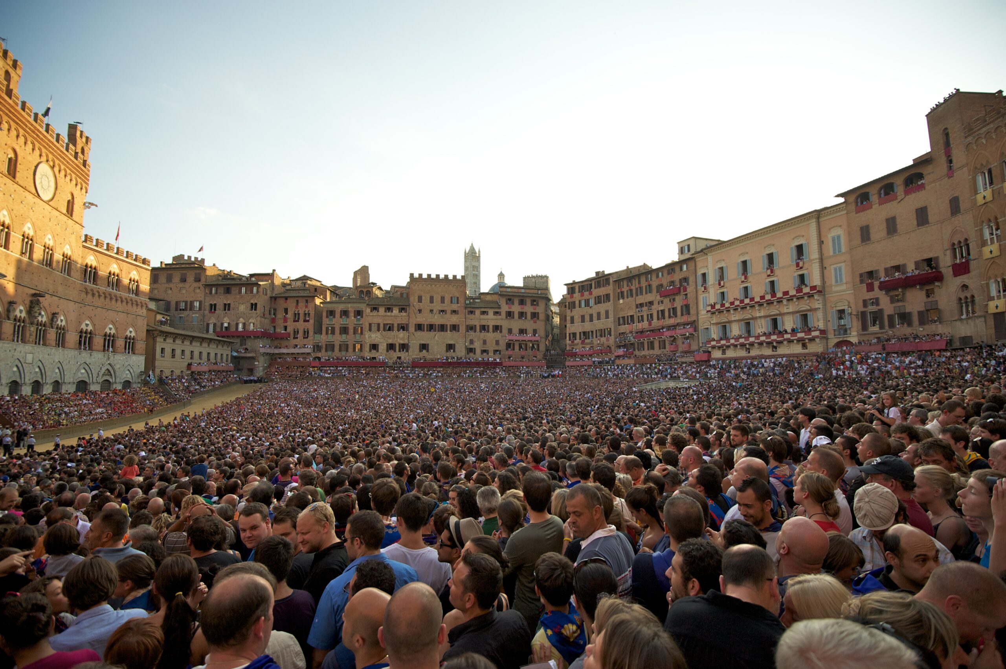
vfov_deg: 73.7
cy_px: 334
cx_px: 503
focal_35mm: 16
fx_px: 447
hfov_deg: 96.8
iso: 800
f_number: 4
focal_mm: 16
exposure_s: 1/2000
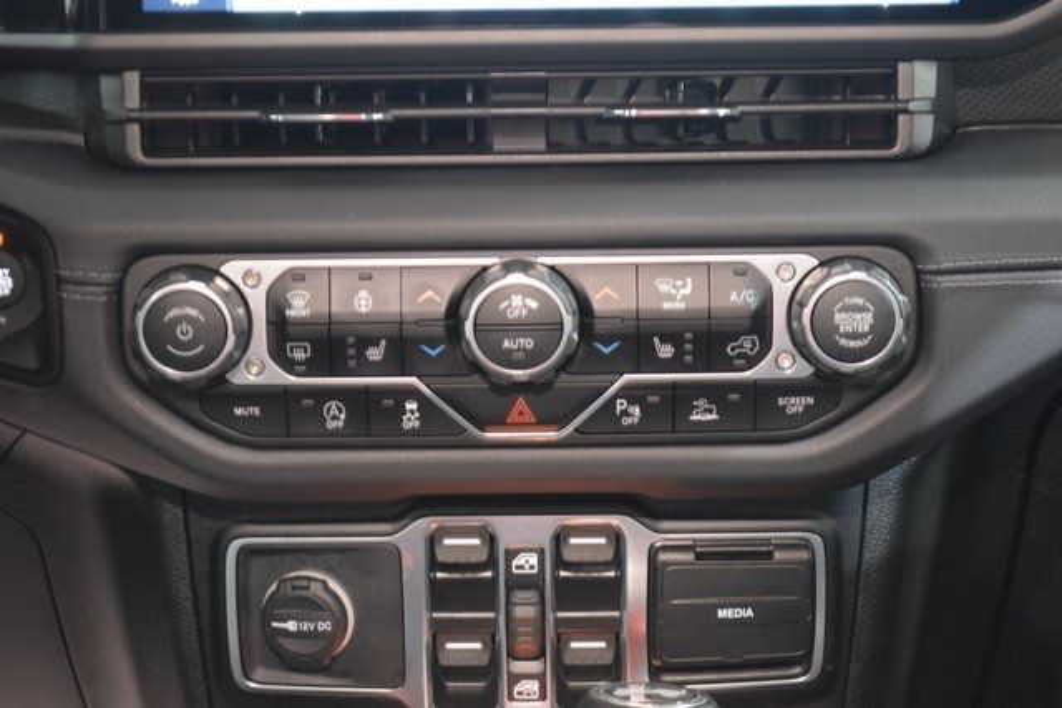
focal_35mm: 72
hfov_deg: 28.1
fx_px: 2124
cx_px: 531
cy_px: 354
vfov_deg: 18.9
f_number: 5.6
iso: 3200
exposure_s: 1/2.5
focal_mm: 48
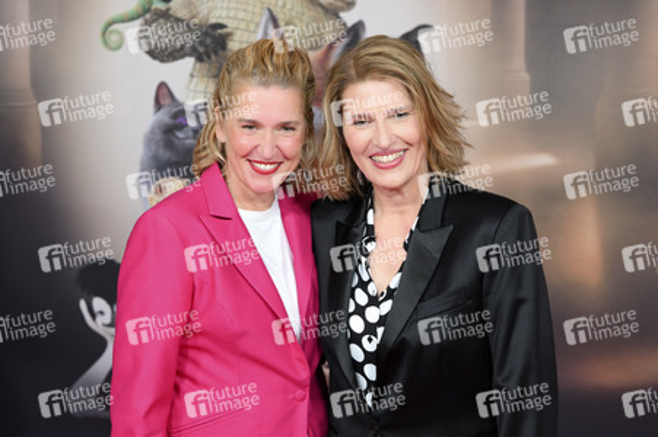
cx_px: 329
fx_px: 1370
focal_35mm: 75
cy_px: 218
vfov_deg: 18.2
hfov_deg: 27.0
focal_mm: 75
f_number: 6.3
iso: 800
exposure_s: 1/160
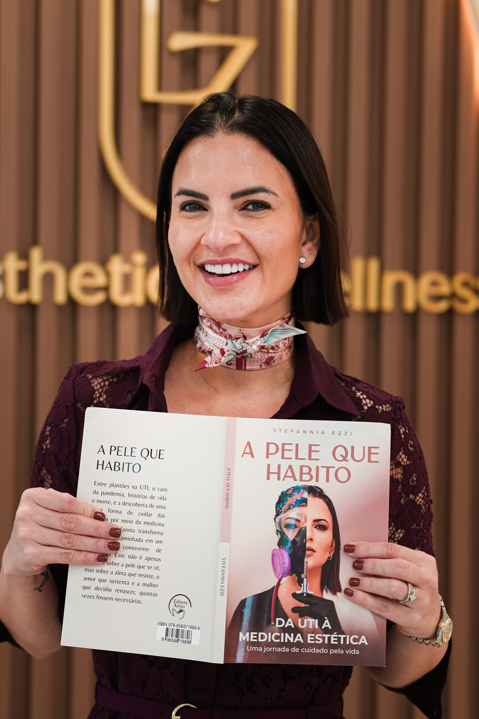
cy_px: 371
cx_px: 222
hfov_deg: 13.0
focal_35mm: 105
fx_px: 2095
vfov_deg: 19.5
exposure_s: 1/100
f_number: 2.2
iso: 80
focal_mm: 56
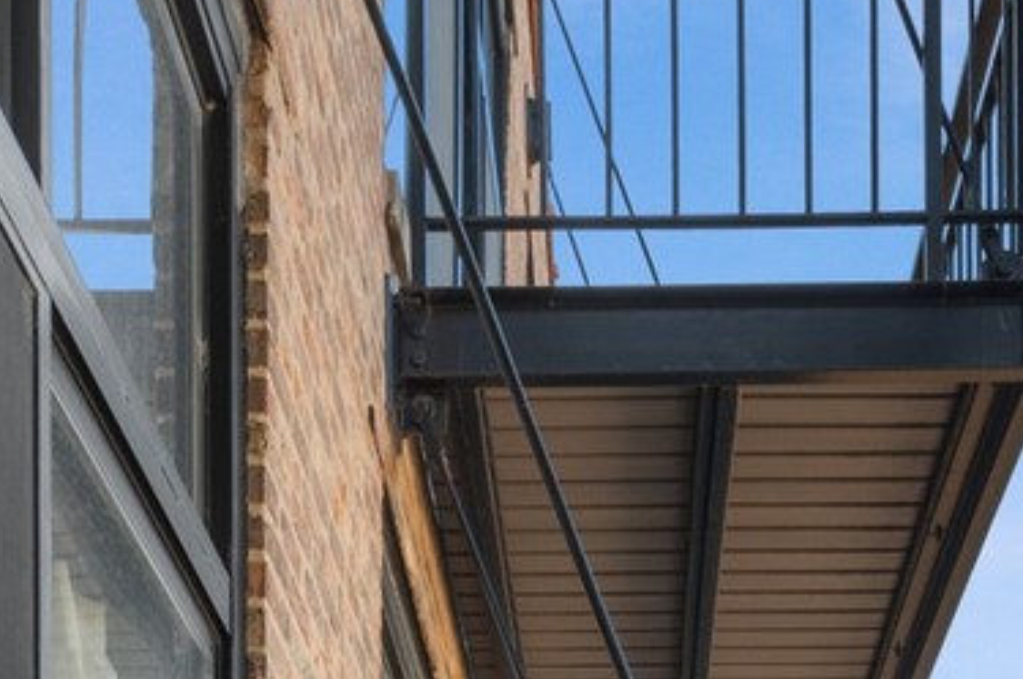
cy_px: 1369
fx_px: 1845
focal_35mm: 65
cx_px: 664
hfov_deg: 30.8
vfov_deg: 16.1
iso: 100
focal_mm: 10
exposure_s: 1/80
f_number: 11
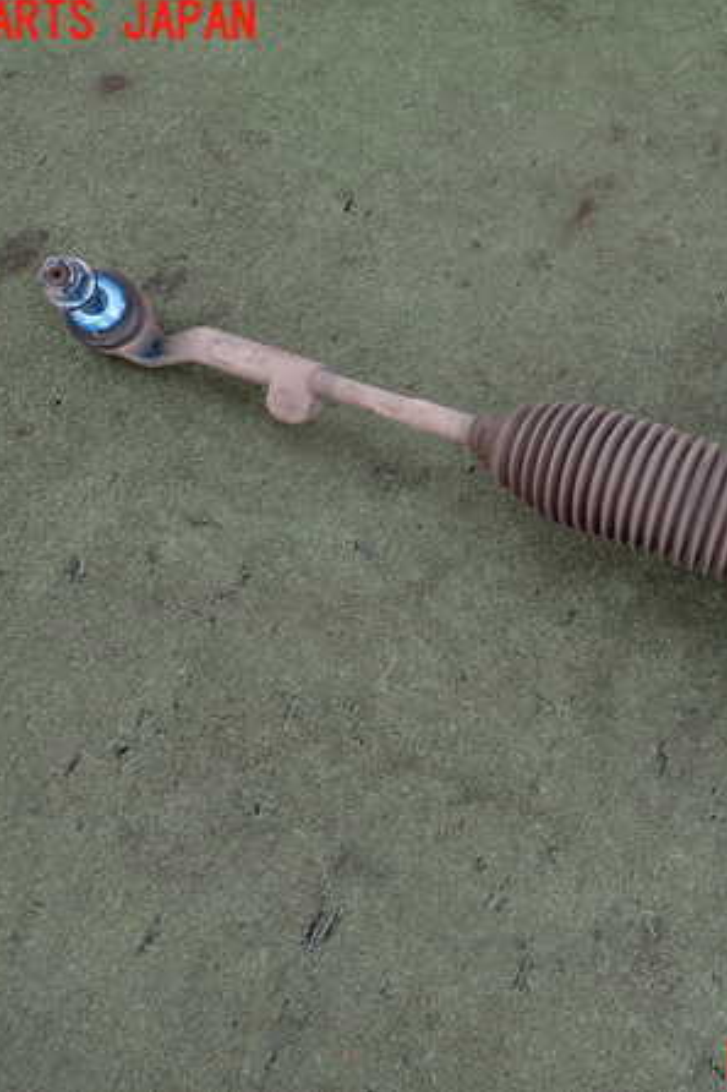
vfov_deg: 54.5
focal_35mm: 35
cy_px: 544
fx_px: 1061
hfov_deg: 36.9
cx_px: 546
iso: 160
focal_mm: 4.5
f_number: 2
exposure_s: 1/60
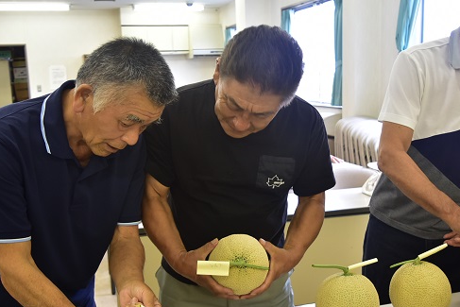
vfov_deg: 30.4
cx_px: 238
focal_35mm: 44
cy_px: 190
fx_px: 562
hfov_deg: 44.5
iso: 400
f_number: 4
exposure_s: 1/60
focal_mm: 22
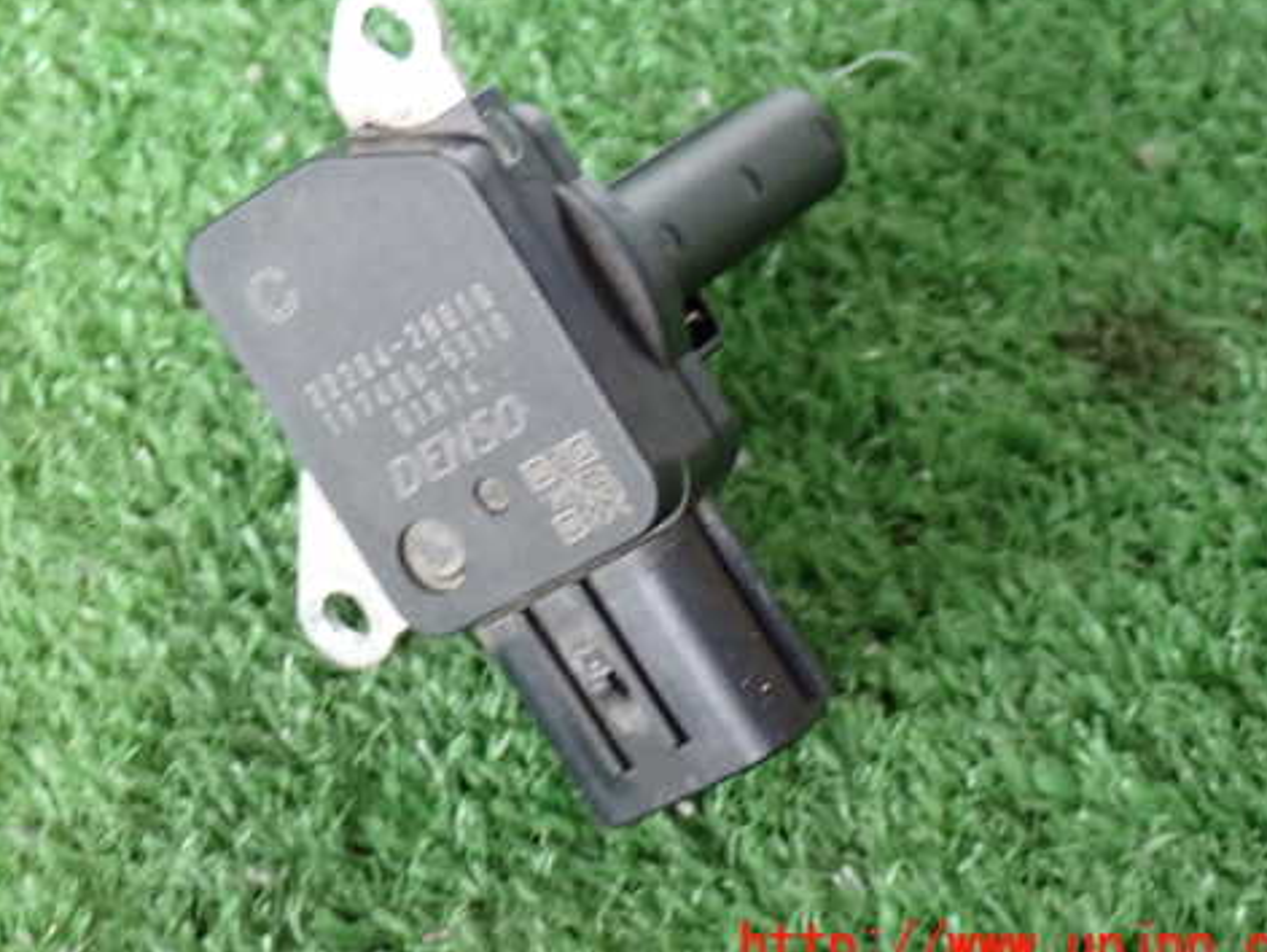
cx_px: 541
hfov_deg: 20.0
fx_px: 3590
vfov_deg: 15.1
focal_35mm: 98
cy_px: 376
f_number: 4.1
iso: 800
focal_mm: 13.65
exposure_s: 1/20
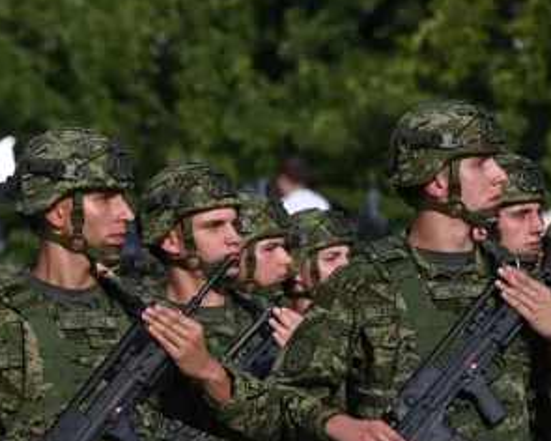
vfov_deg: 3.2
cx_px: 142
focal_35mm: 483
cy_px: 392
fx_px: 7877
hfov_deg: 4.0
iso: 125
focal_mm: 200
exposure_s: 1/640
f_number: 6.3
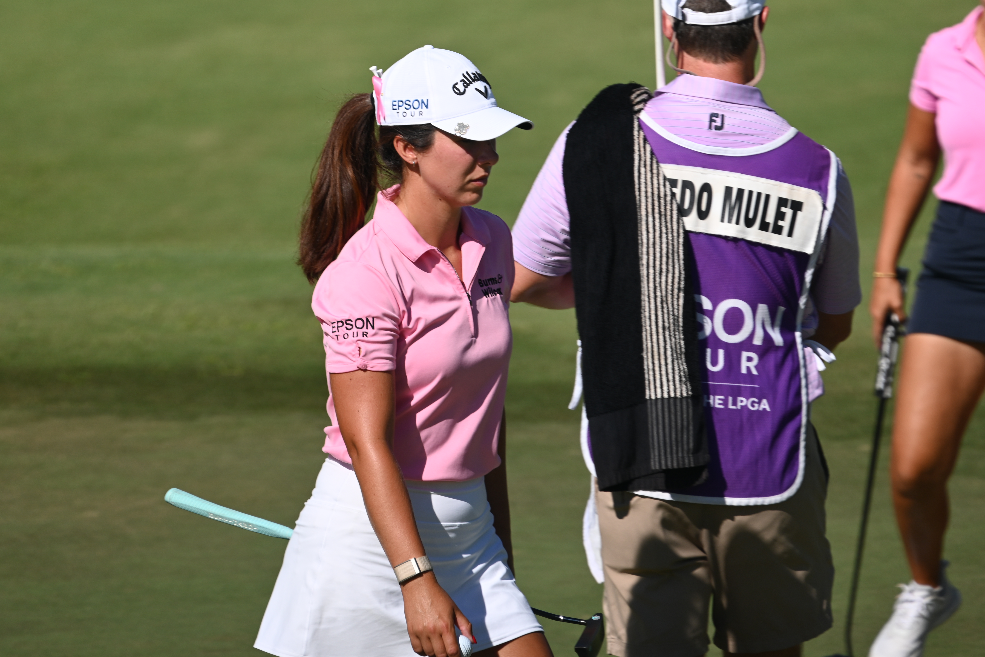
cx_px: 492
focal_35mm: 600
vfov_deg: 2.3
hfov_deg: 3.4
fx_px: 16415
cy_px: 328
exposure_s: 1/640
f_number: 5.6
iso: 110
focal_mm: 400
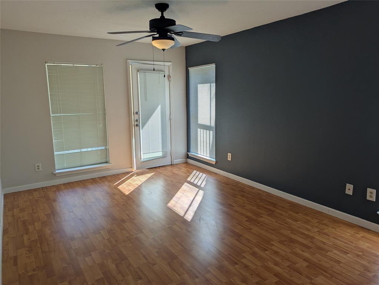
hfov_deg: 69.4
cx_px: 190
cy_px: 142
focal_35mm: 25
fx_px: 274
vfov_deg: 54.9
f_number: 1.89
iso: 41
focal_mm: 5.43
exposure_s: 1/376
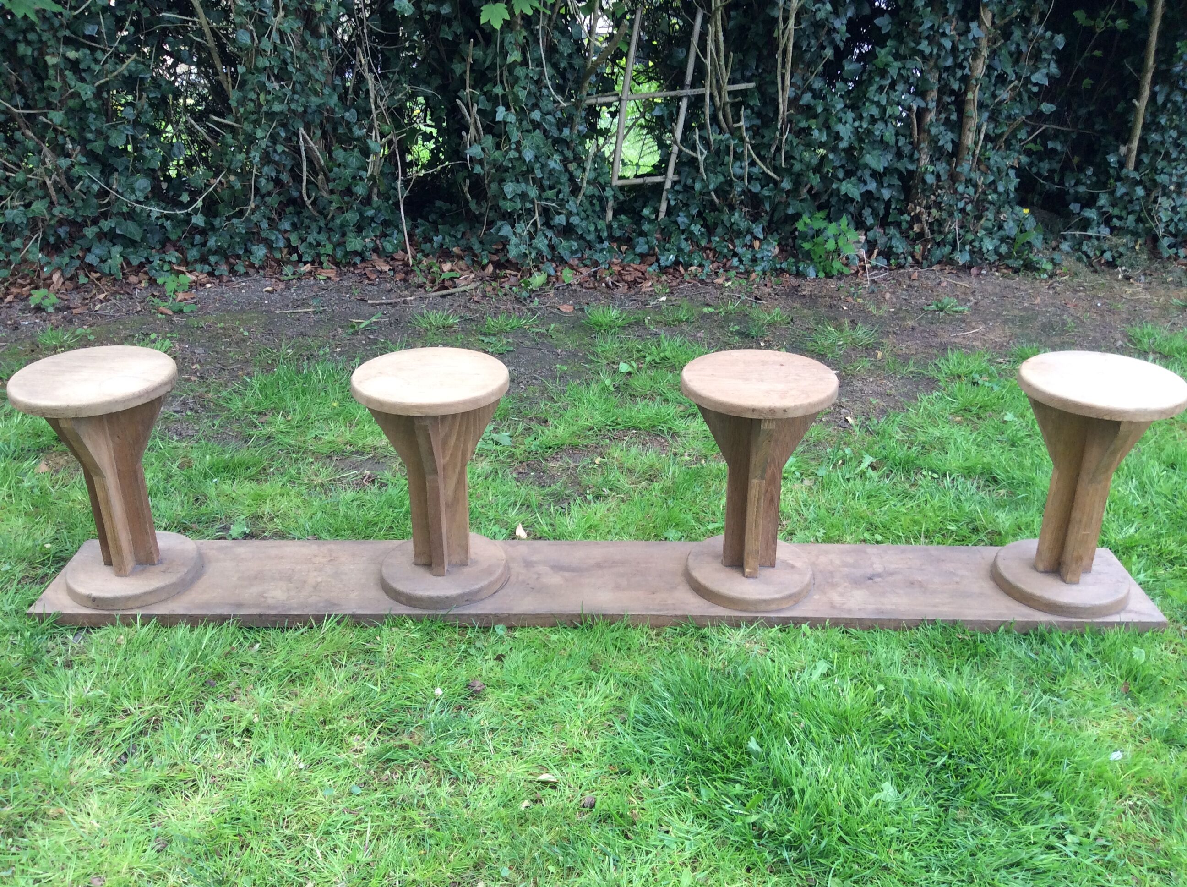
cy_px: 444
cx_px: 594
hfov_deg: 56.9
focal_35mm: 32
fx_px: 1096
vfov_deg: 44.1
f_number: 2.4
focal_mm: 3.3
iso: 40
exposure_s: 1/100
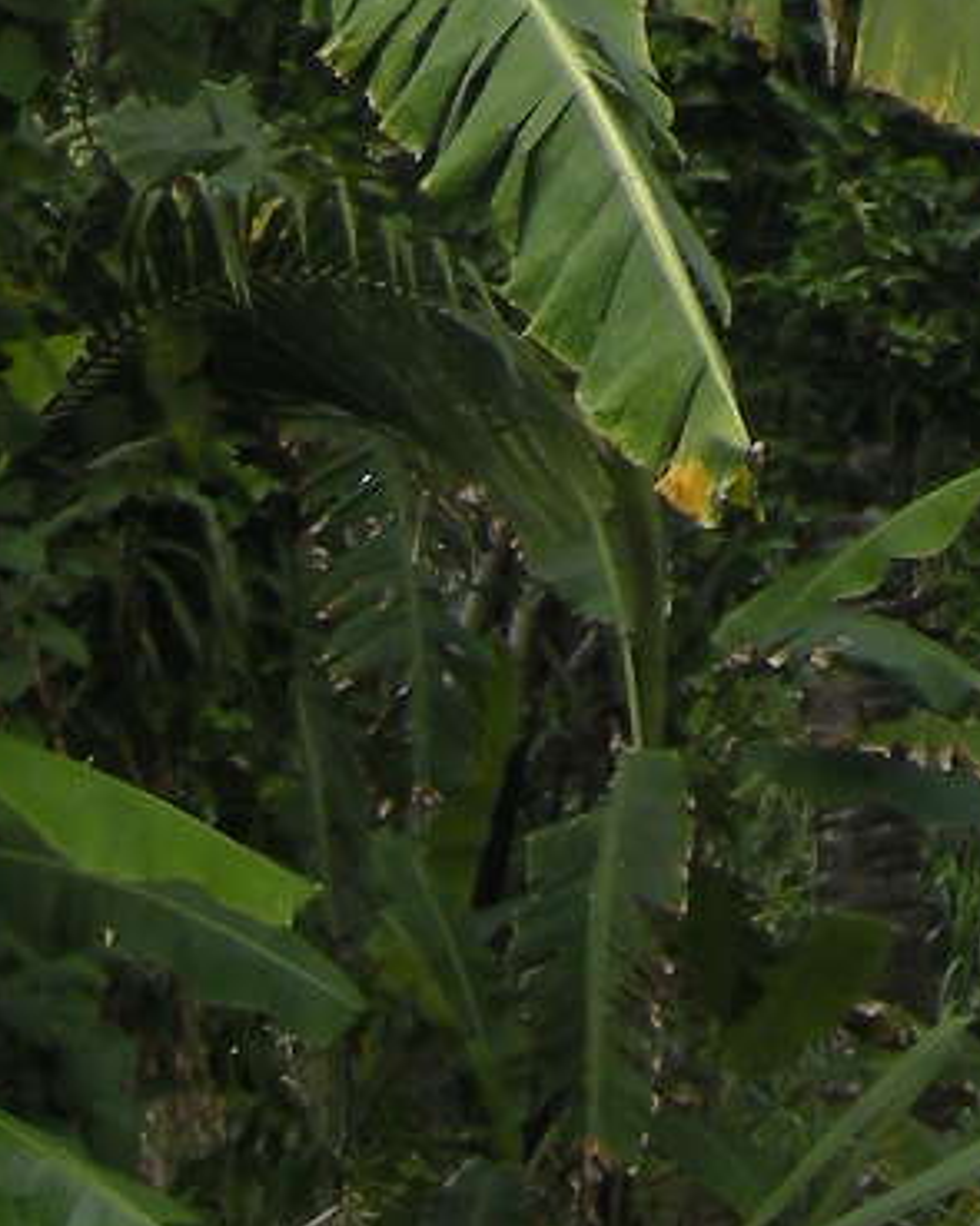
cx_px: 2365
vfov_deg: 8.2
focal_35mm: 222
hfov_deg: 6.6
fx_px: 8052
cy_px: -1419
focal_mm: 7.5
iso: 64
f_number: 3.4
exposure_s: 1/272
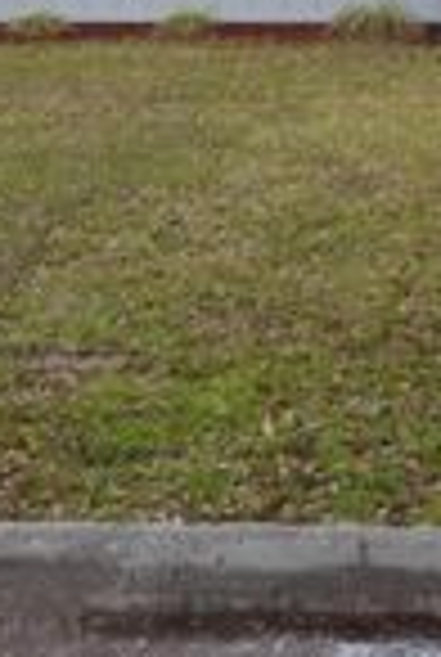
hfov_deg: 13.7
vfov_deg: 20.3
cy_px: -52
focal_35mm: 96
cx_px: 594
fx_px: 1756
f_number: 3.2
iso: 100
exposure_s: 1/125
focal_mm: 4.83
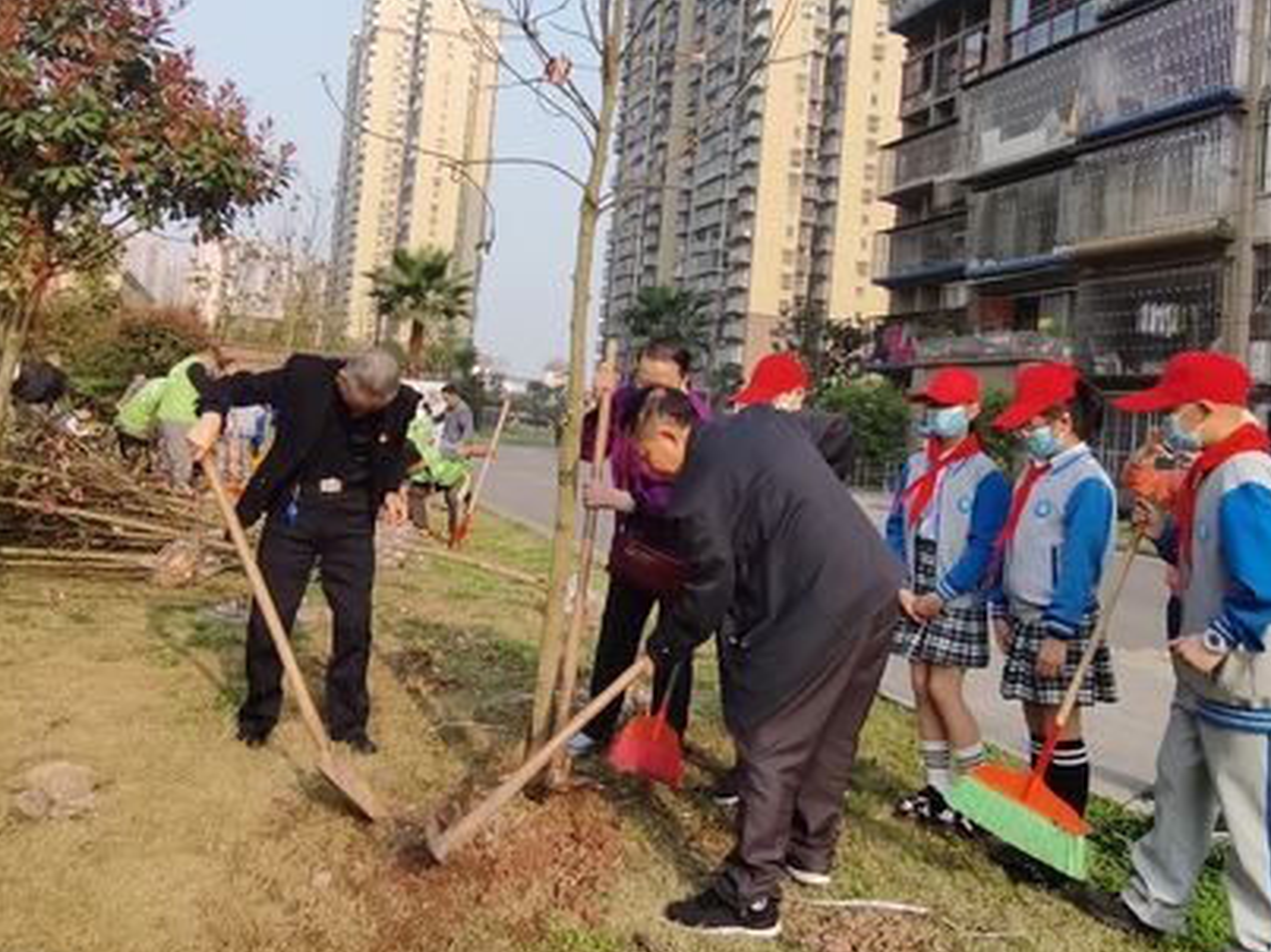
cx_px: 700
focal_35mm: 27
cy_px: 388
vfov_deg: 51.0
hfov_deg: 65.2
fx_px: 991
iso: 50
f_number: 2.4
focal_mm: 1.78
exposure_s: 1/672
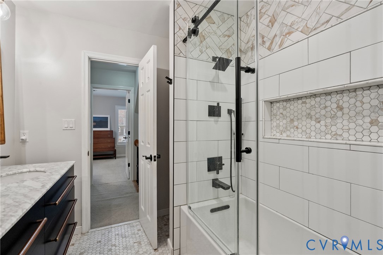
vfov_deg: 73.8
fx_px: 170
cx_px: 192
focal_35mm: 16
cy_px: 128
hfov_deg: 96.7
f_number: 8
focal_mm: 16
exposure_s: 1/6
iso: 800
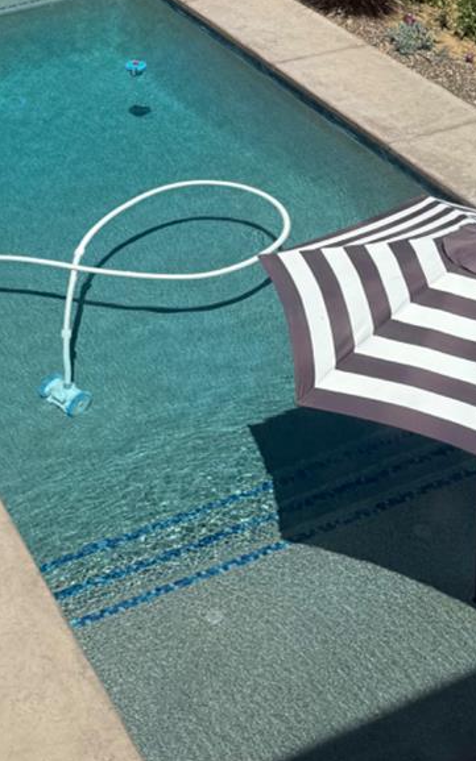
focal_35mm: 66
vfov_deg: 26.7
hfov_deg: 19.0
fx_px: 1371
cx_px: -40
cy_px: -207
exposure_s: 1/5319
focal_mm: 6.76
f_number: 1.78
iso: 80
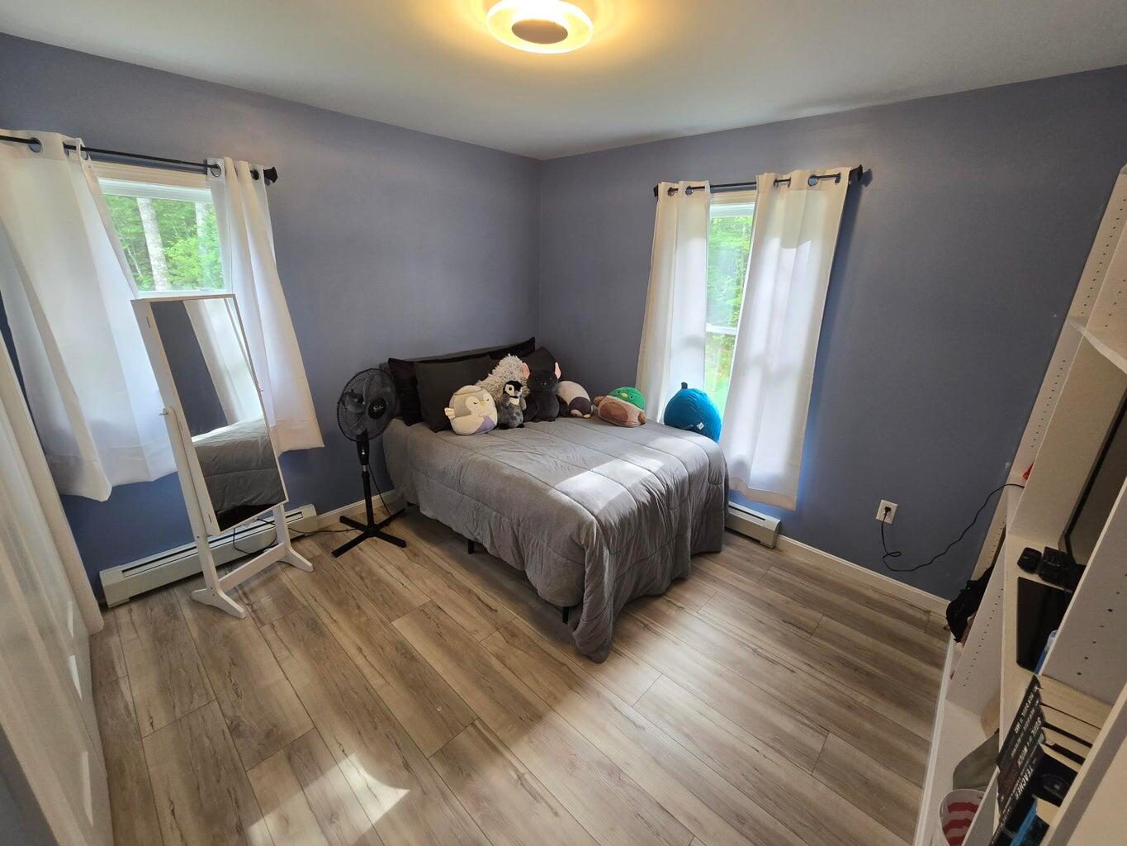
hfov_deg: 106.2
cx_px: 564
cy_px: 423
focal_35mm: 13
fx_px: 423
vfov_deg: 89.9
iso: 125
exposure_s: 1/60
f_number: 2.2
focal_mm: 2.2
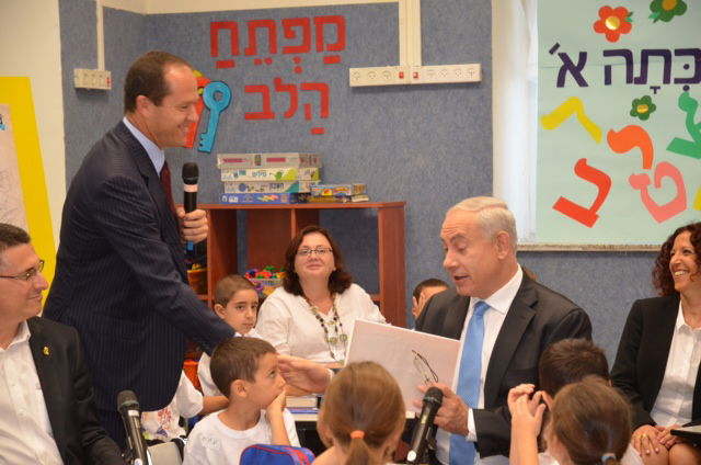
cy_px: 232
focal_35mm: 98
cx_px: 350
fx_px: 1895
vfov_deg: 14.0
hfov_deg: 21.0
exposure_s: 1/60
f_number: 4.5
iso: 640
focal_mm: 65
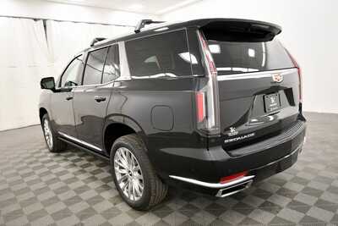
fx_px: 235
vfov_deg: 51.3
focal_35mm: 25
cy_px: 113
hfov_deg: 71.5
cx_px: 169
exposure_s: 1/125
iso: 1600
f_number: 5.3
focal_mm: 17
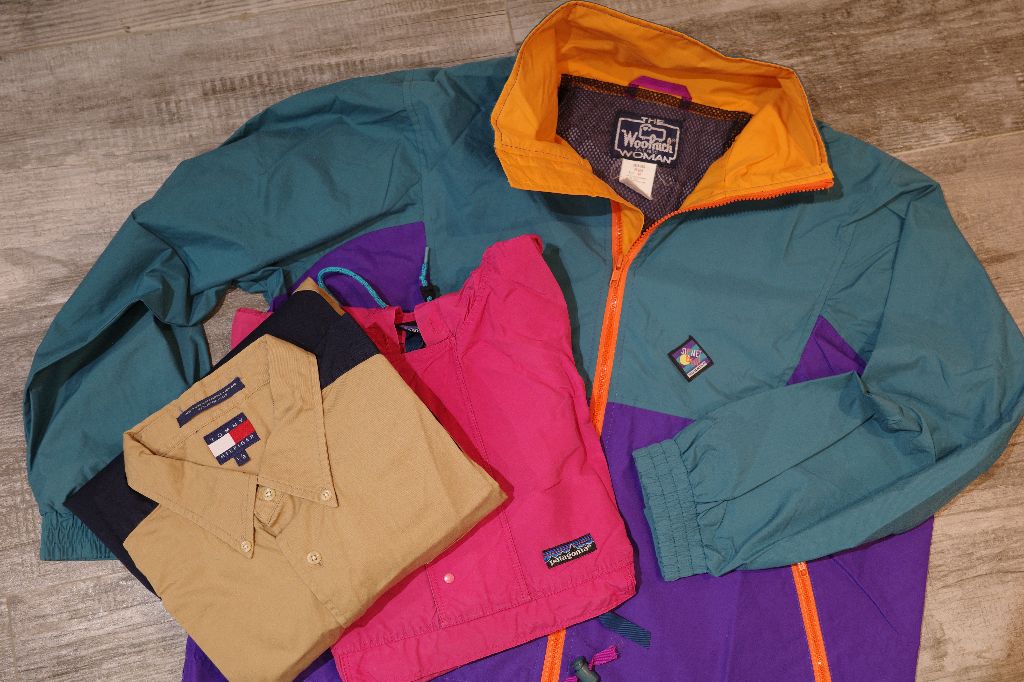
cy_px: 341
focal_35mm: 40
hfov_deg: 48.5
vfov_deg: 33.4
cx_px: 512
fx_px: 1138
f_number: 3.2
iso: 400
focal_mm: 26
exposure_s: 1/13
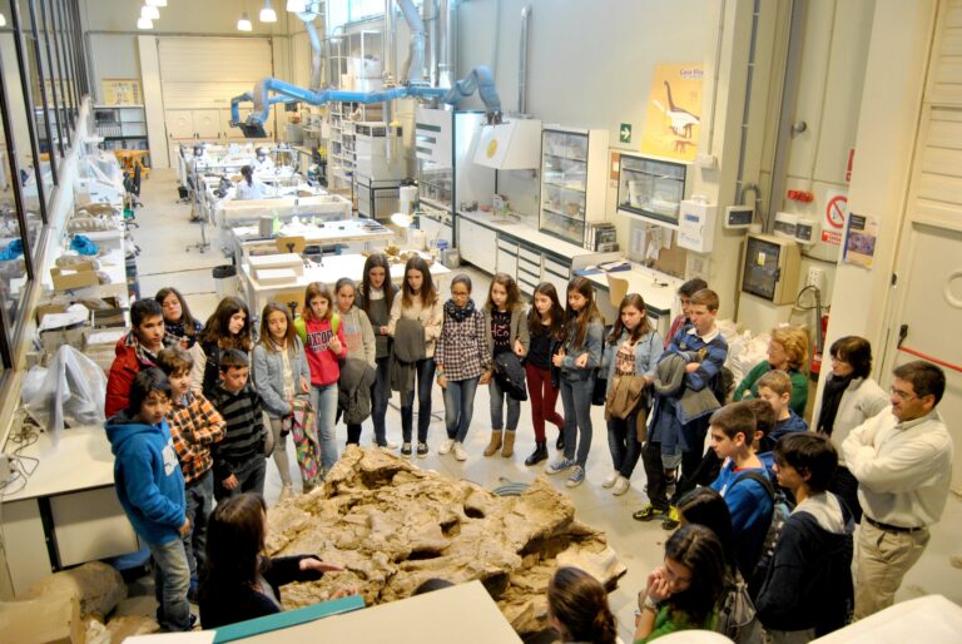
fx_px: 722
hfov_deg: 67.3
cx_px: 481
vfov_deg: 48.0
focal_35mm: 27
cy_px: 322
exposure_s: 1/25
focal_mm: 18
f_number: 3.5
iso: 400
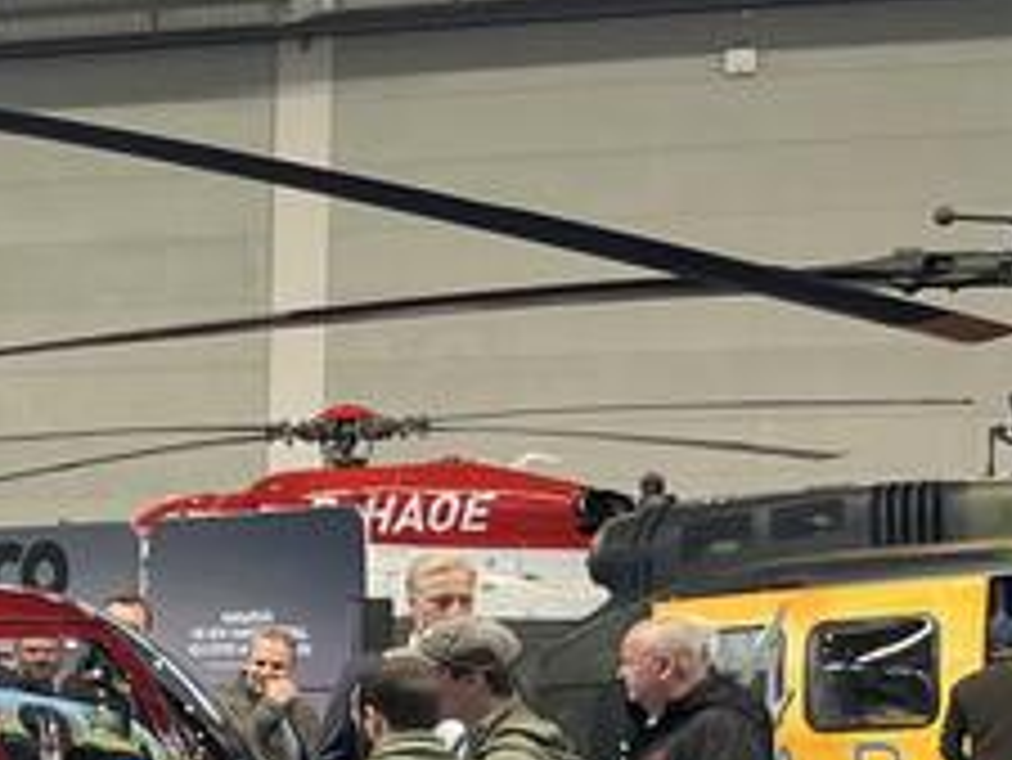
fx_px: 3481
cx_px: -1187
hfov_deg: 13.5
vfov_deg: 12.3
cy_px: 762
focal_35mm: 119
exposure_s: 1/100
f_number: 1.6
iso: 64
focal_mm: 5.1
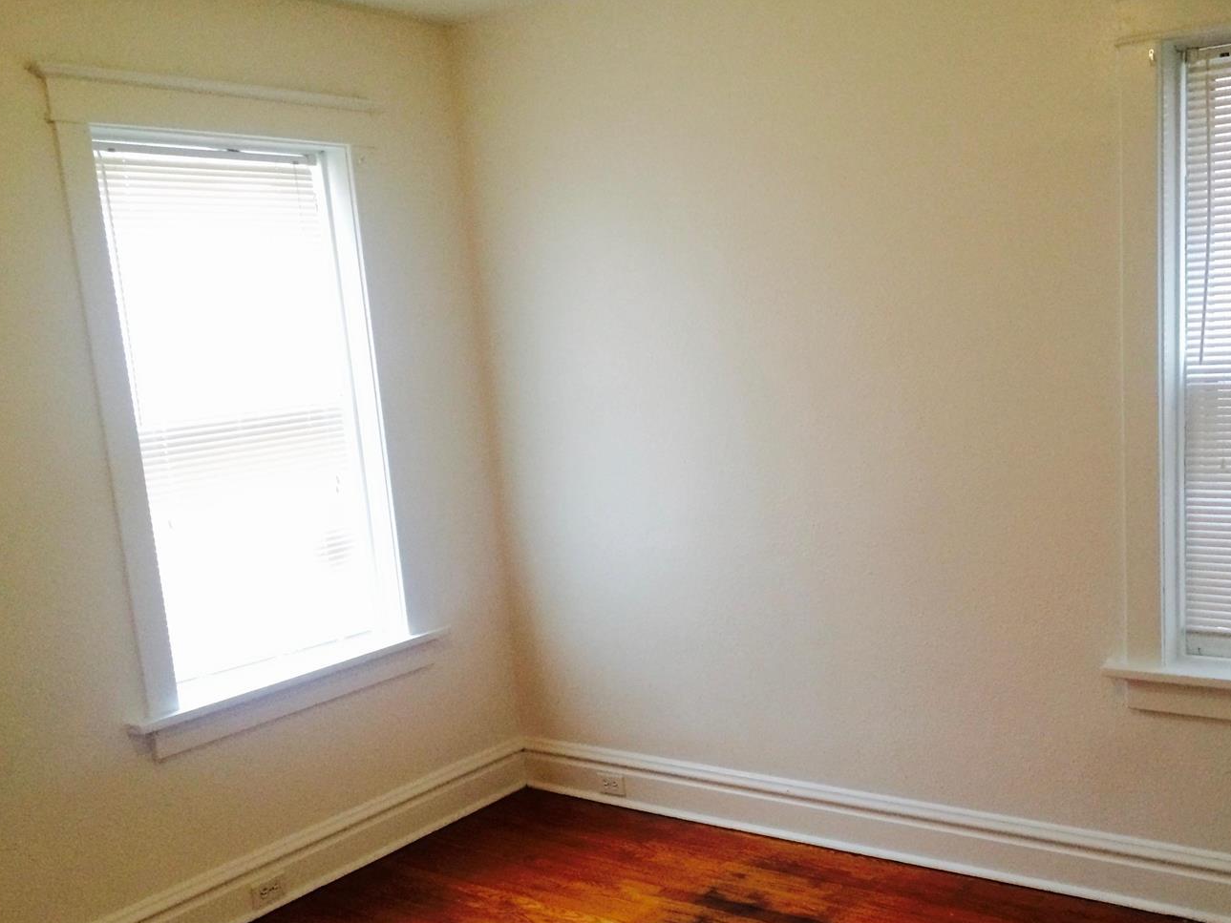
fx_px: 1280
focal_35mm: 36
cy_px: 556
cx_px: 749
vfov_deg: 39.5
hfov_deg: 51.0
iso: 250
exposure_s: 1/30
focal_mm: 4.15
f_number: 2.2
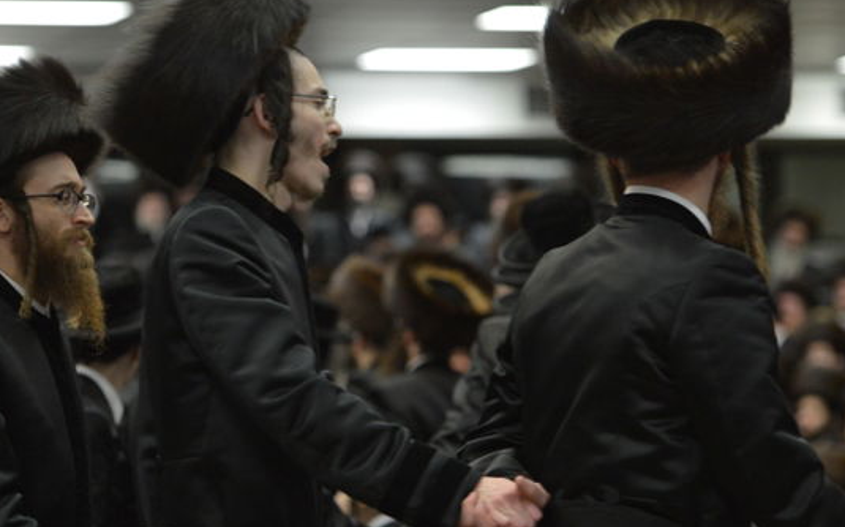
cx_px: 240
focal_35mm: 199
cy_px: 277
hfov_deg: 10.5
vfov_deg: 6.6
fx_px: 4581
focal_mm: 102
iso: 2200
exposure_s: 1/200
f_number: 2.8
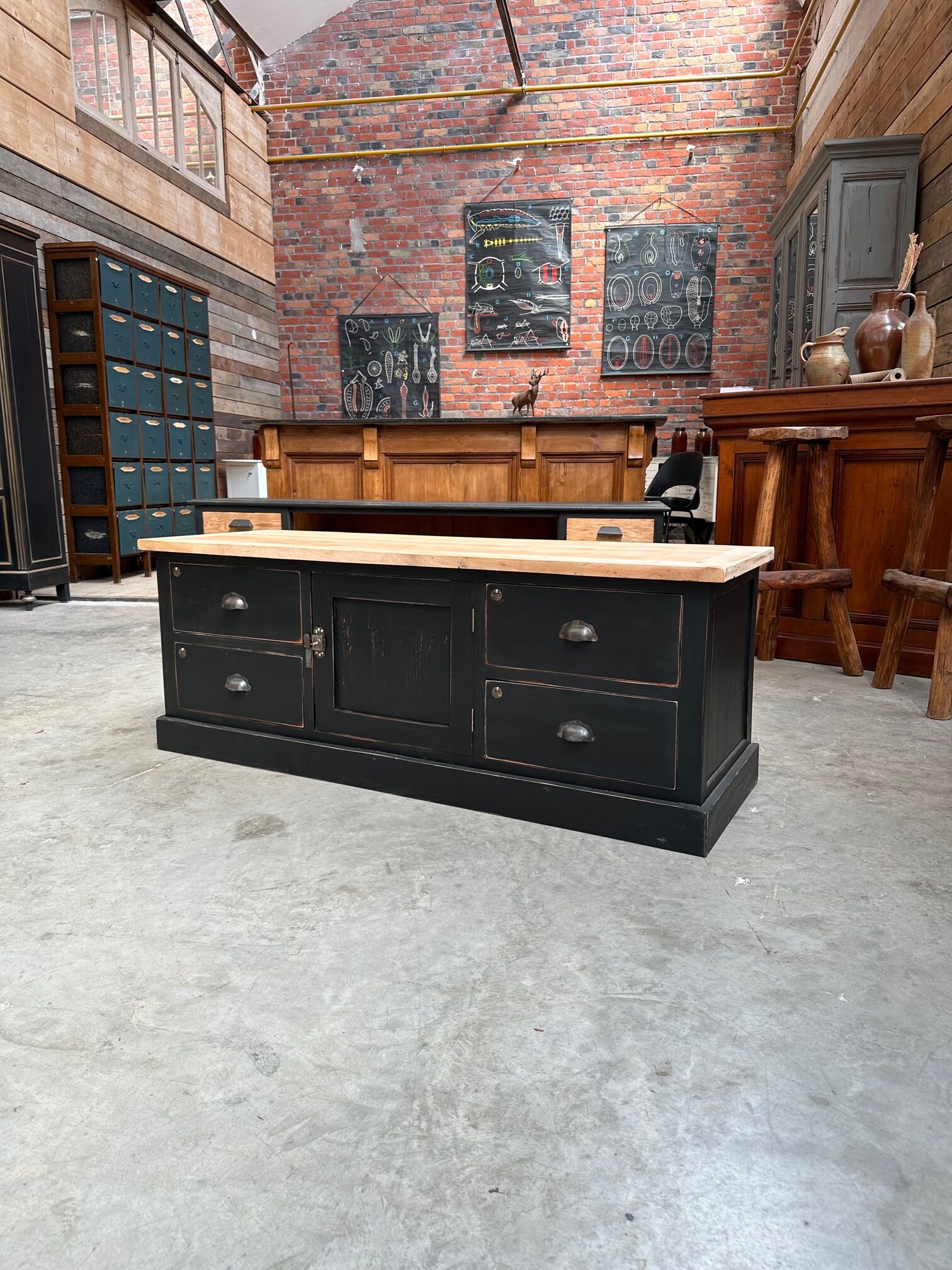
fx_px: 880
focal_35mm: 24
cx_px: 476
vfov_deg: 71.6
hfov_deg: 56.8
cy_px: 635
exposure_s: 1/170
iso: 64
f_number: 1.78
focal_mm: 6.86
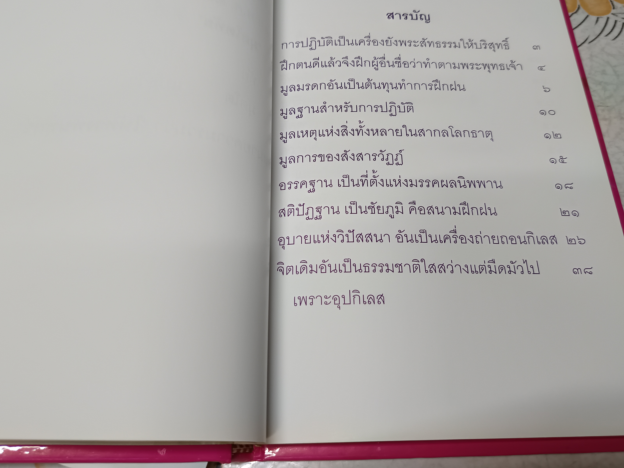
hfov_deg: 60.0
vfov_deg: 46.7
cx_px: 315
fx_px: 541
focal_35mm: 30
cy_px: 199
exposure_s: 1/50
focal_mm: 5.31
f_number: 1.7
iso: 964
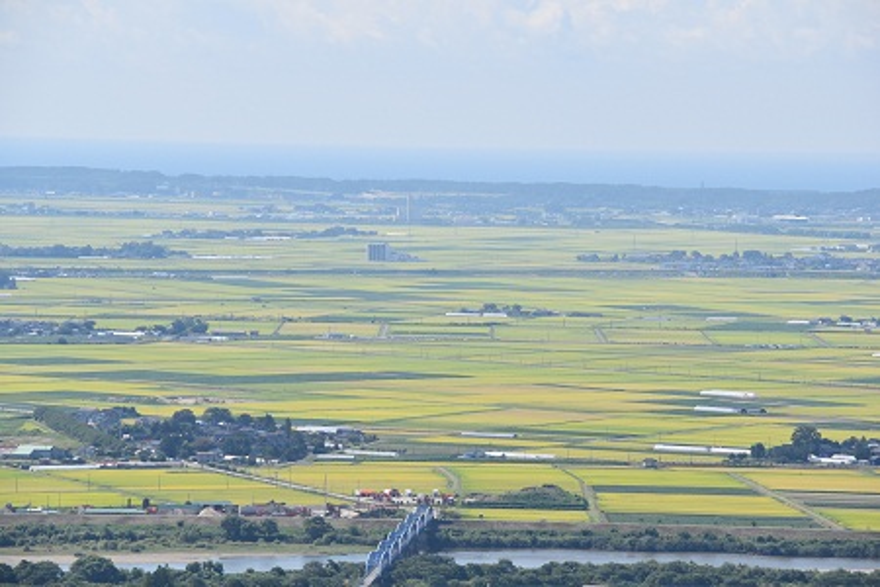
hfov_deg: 9.1
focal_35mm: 225
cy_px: 294
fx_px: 5500
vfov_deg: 6.1
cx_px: 440
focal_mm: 150
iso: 200
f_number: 7.1
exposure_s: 1/800
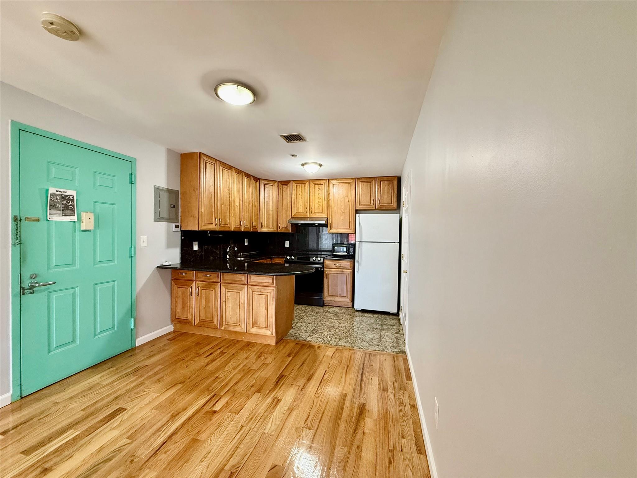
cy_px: 239
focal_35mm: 14
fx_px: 258
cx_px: 318
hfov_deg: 102.1
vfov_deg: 85.7
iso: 250
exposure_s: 1/60
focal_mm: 2.22
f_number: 2.2
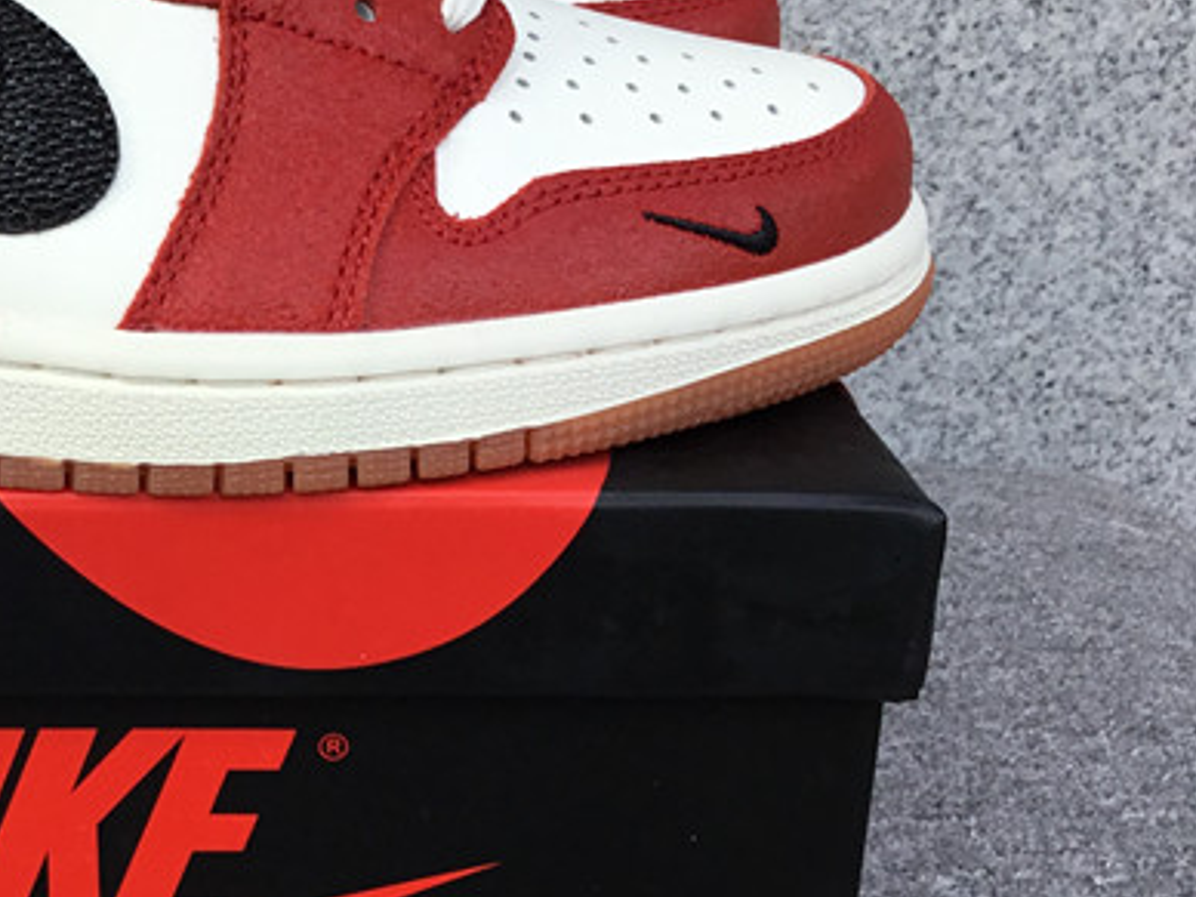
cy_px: 433
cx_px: 18
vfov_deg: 20.4
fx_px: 2488
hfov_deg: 25.8
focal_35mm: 72
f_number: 2.4
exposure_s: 1/261
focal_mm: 3.3
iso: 25
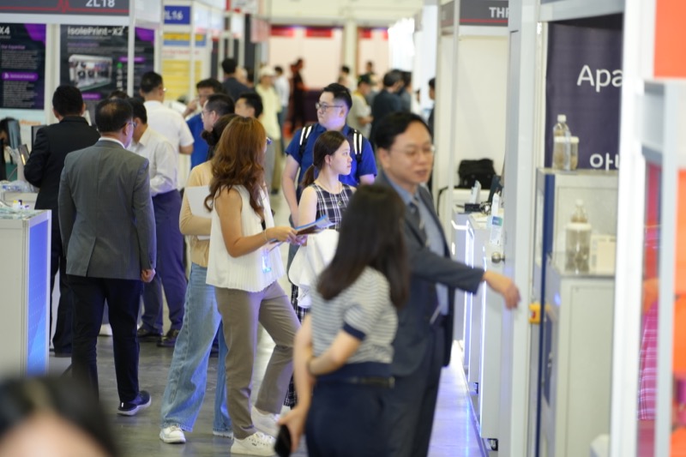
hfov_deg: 13.7
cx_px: 343
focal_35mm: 150
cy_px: 228
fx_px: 2858
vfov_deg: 9.1
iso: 1250
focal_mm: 150
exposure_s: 1/160
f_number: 2.8
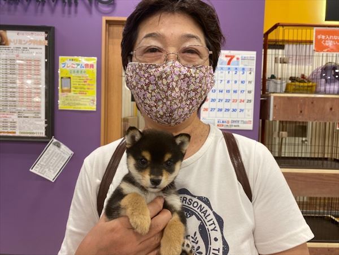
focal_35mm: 26
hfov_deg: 67.3
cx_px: 170
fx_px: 255
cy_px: 128
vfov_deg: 53.1
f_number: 1.8
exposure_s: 1/60
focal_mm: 4.25
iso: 80
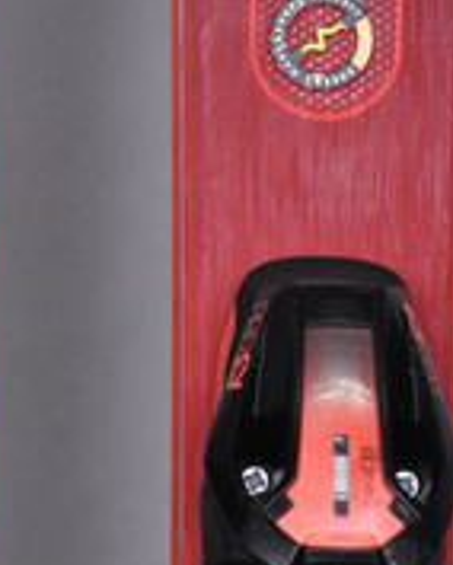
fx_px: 6277
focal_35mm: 375
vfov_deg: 5.1
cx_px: 81
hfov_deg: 4.1
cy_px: 22
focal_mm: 105
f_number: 9.5
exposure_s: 1/125
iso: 3200
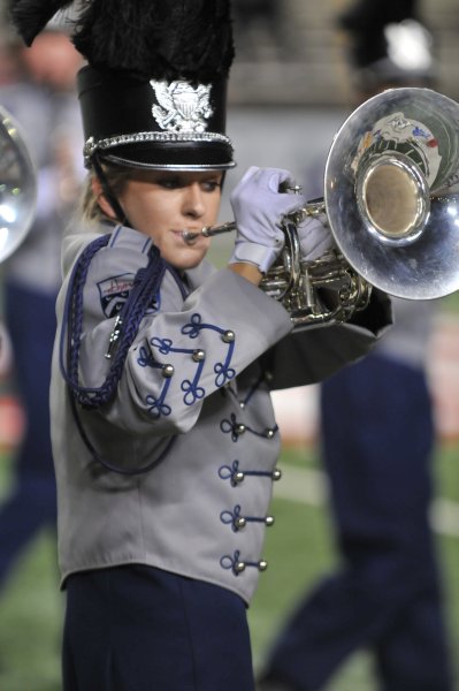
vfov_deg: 6.9
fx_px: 5747
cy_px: 346
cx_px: 230
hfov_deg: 4.6
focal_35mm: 300
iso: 800
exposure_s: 1/250
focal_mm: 200
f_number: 2.8
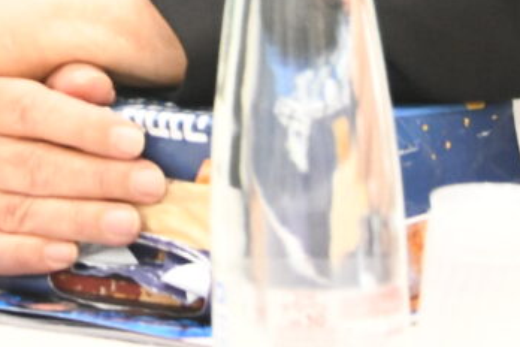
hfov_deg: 3.9
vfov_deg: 2.6
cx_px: -433
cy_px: -578
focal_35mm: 529
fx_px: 7641
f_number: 5.6
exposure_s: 1/160
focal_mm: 90
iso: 2500
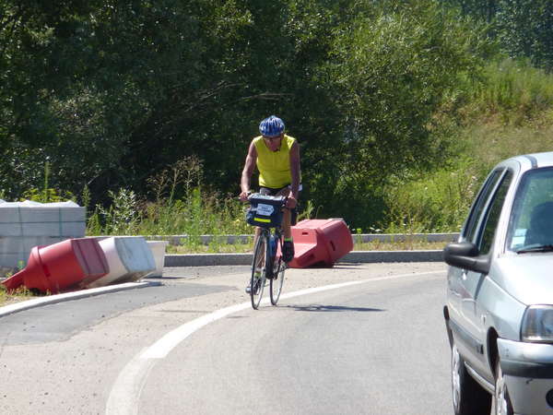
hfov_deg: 6.6
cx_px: 276
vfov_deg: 5.0
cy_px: 208
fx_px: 4793
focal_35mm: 300
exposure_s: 1/1000
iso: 250
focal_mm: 49.2
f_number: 4.9
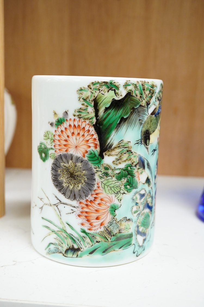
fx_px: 382
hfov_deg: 29.9
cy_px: 154
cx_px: 102
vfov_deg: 43.6
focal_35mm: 45
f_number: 8
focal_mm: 30
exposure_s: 1/160
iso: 2500
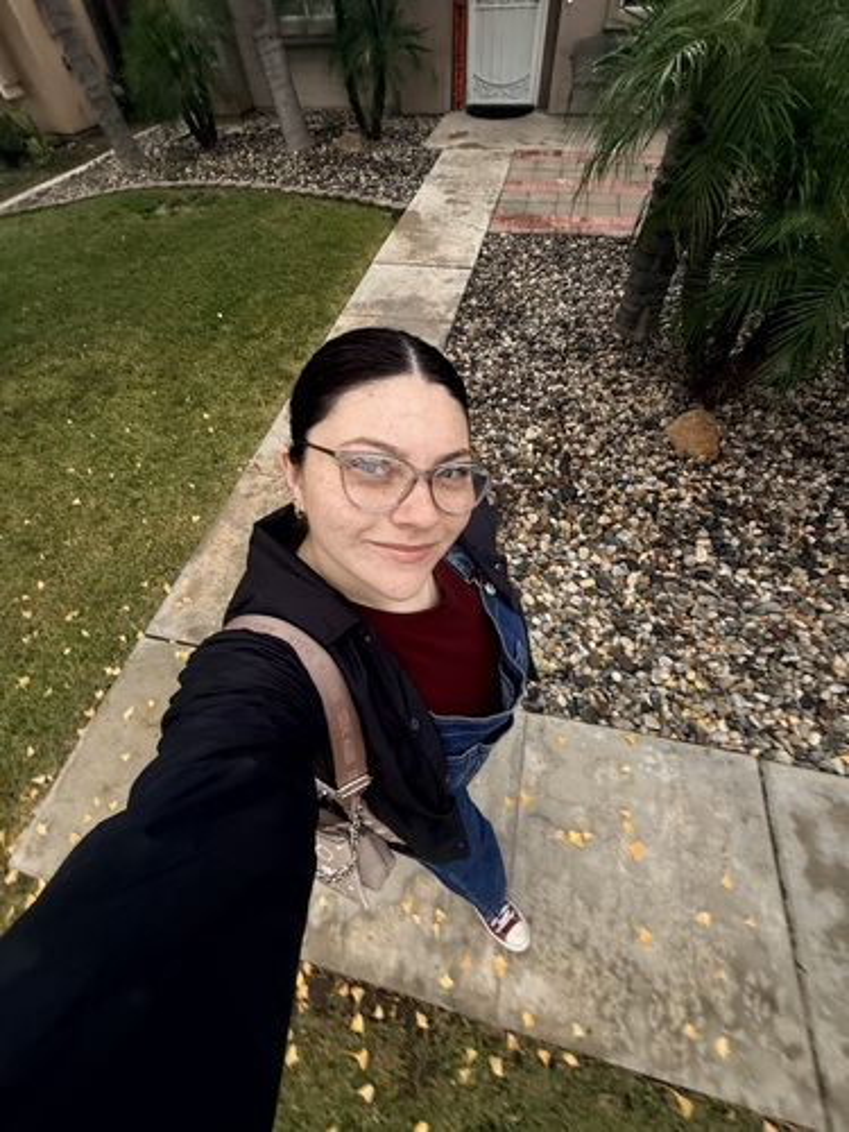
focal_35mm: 14
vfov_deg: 102.1
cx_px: 424
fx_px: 458
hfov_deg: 85.7
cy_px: 566
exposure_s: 1/99
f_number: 2.2
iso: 200
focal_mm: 2.22
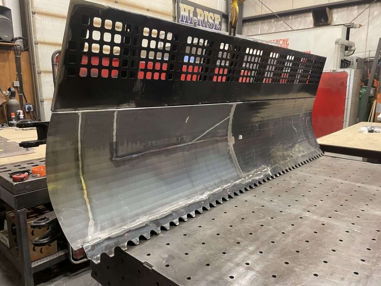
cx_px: 190
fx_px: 286
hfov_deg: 67.3
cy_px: 143
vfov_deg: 53.1
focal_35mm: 26
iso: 400
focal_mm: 4.2
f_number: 1.6
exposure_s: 1/60
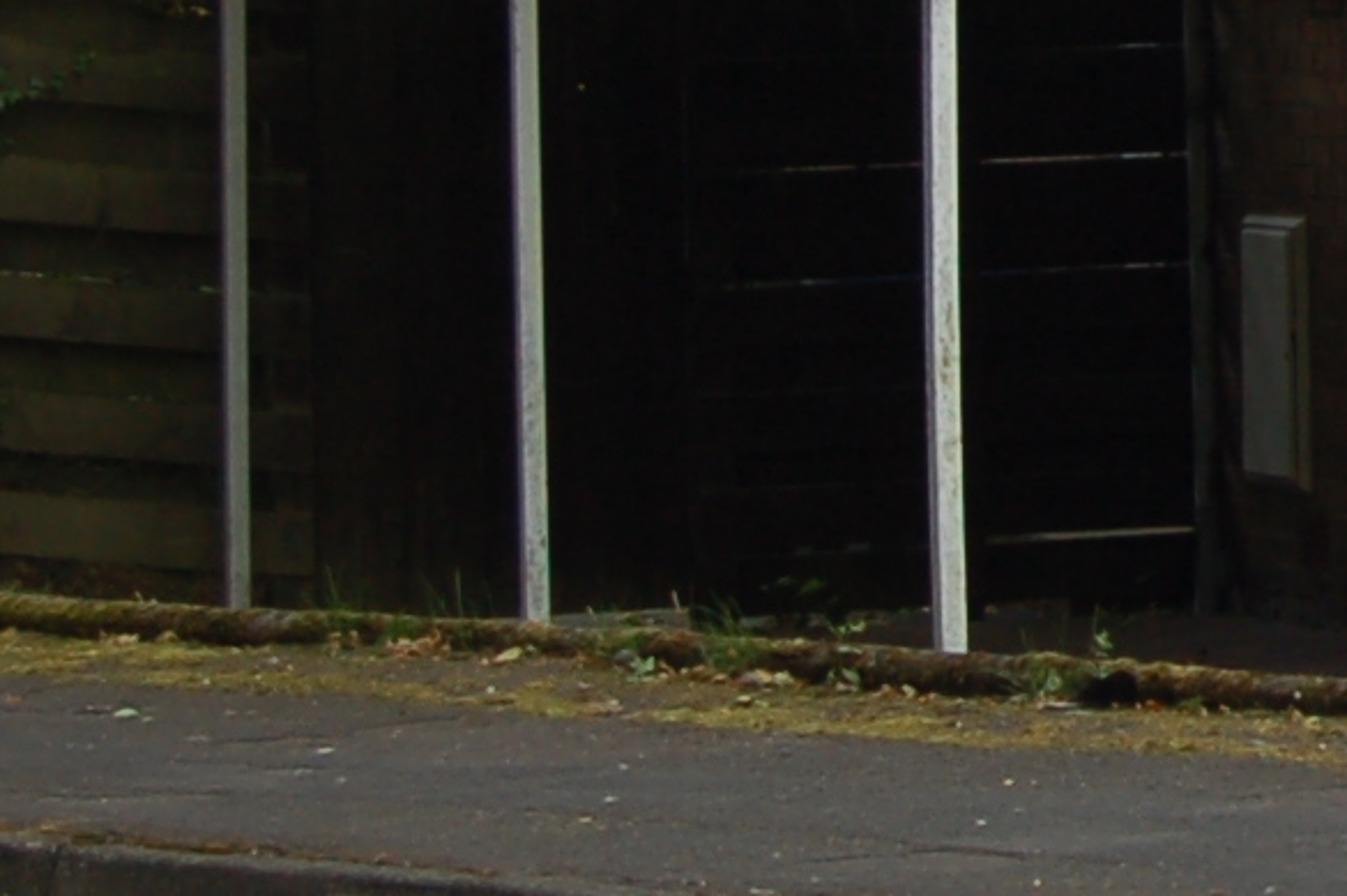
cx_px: 2860
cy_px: -762
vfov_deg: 4.6
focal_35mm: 293
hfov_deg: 6.8
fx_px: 10954
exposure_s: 1/200
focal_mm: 38
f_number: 7.1
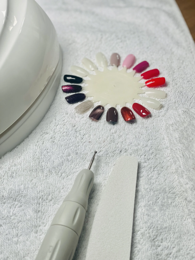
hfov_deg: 28.0
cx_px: 98
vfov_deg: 36.8
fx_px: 391
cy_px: 130
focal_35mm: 52
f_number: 2
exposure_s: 1/115
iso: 25
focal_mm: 6
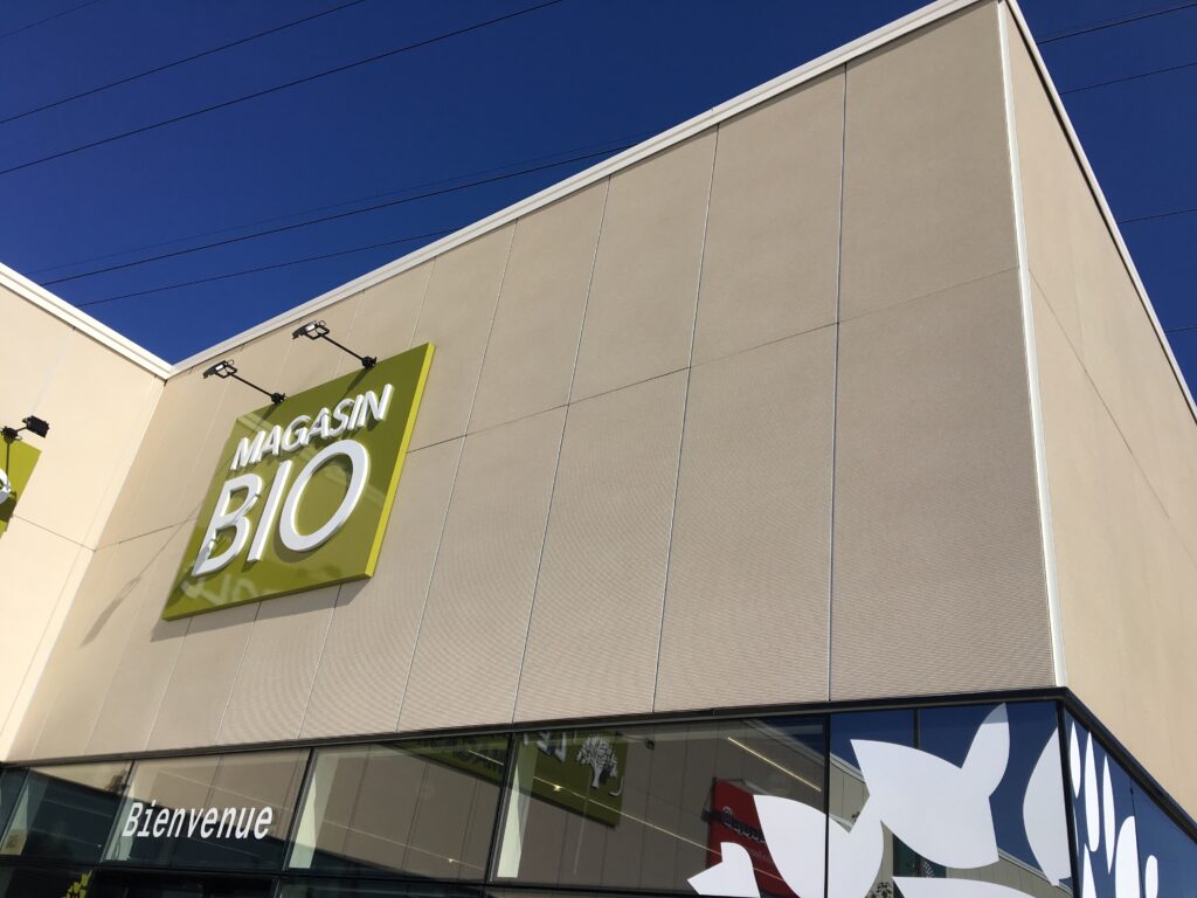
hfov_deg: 61.7
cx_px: 598
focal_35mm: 29
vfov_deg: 48.2
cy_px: 449
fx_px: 1003
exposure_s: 1/2747
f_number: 2.2
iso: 25
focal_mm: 4.15
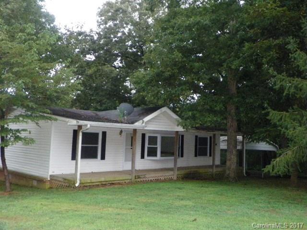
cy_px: 115
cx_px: 154
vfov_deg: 38.7
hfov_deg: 50.1
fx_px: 328
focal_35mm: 37
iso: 500
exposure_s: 1/160
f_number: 3.2
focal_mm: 6.6
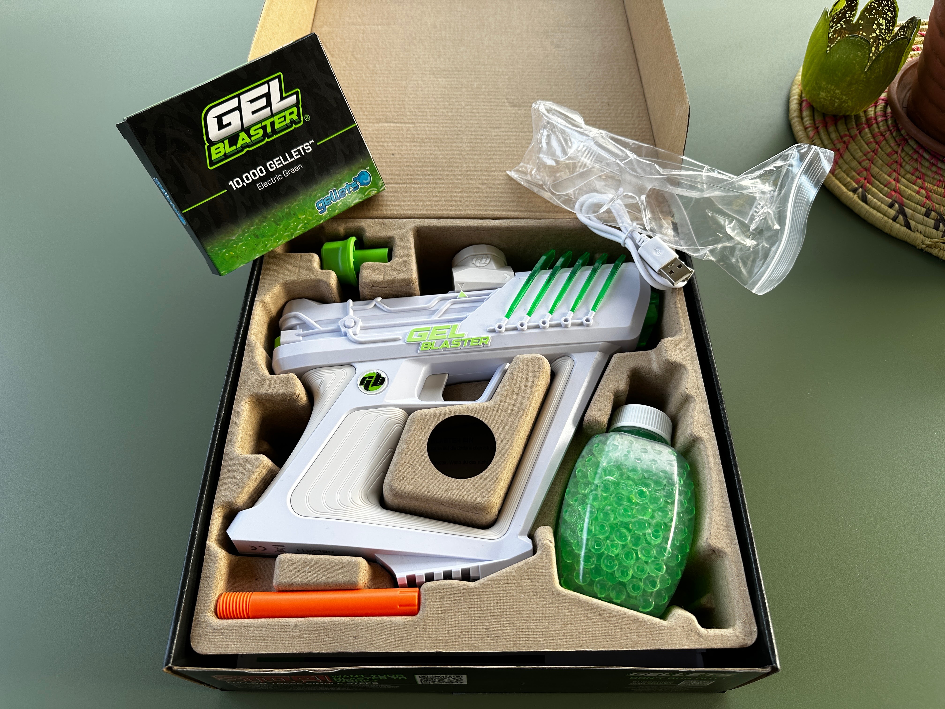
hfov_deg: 71.6
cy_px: 354
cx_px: 472
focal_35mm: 24
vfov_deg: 56.8
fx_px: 655
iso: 64
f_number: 1.78
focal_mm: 6.86
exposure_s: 1/196
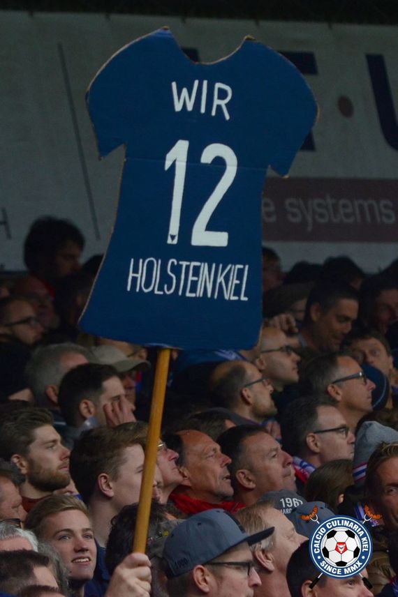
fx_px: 4979
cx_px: 199
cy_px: 298
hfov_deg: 4.6
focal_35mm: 300
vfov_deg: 6.9
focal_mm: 200
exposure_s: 1/400
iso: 800
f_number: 6.3
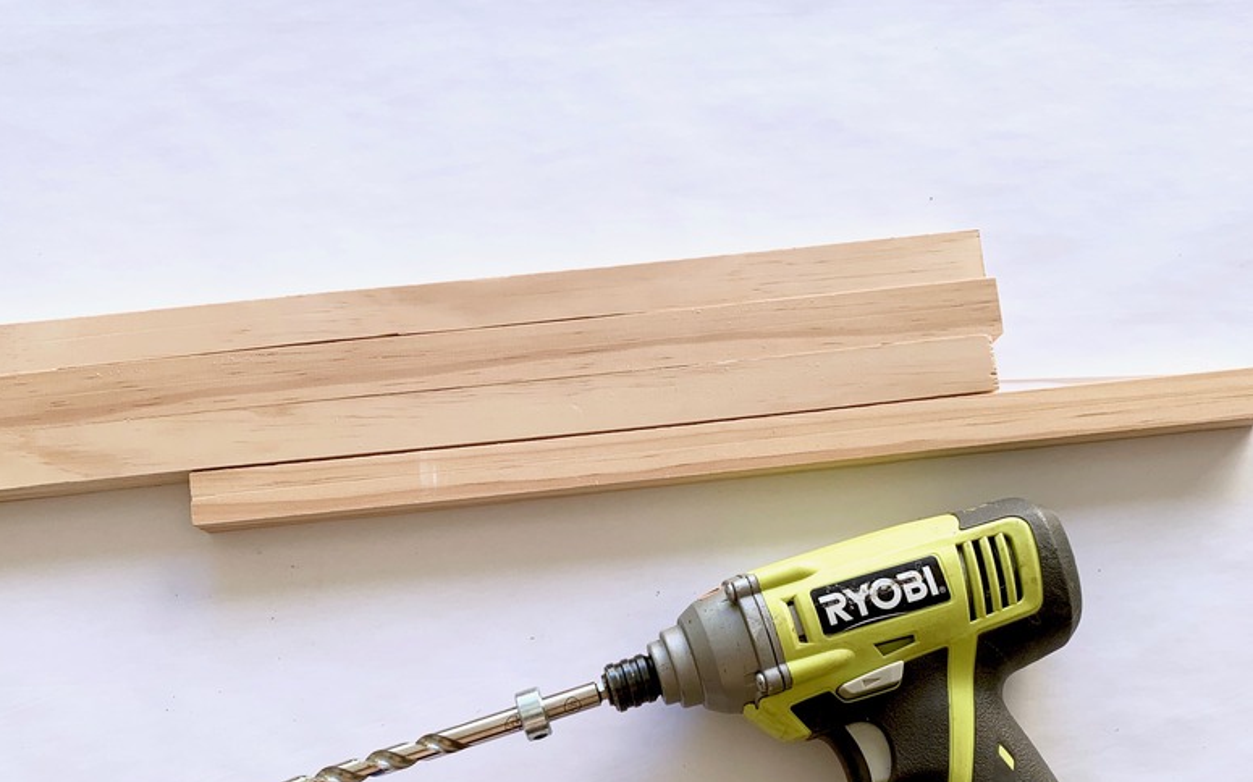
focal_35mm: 37
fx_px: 1263
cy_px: 582
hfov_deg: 52.8
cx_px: 624
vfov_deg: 33.8
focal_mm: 4.25
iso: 25
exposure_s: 1/173
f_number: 1.8
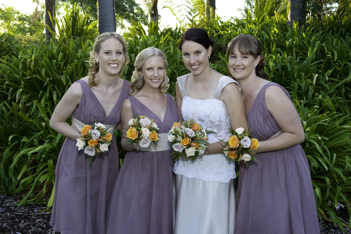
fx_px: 370
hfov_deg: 50.7
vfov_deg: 35.0
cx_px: 176
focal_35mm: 38
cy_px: 117
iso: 400
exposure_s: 1/100
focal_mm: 38
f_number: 8
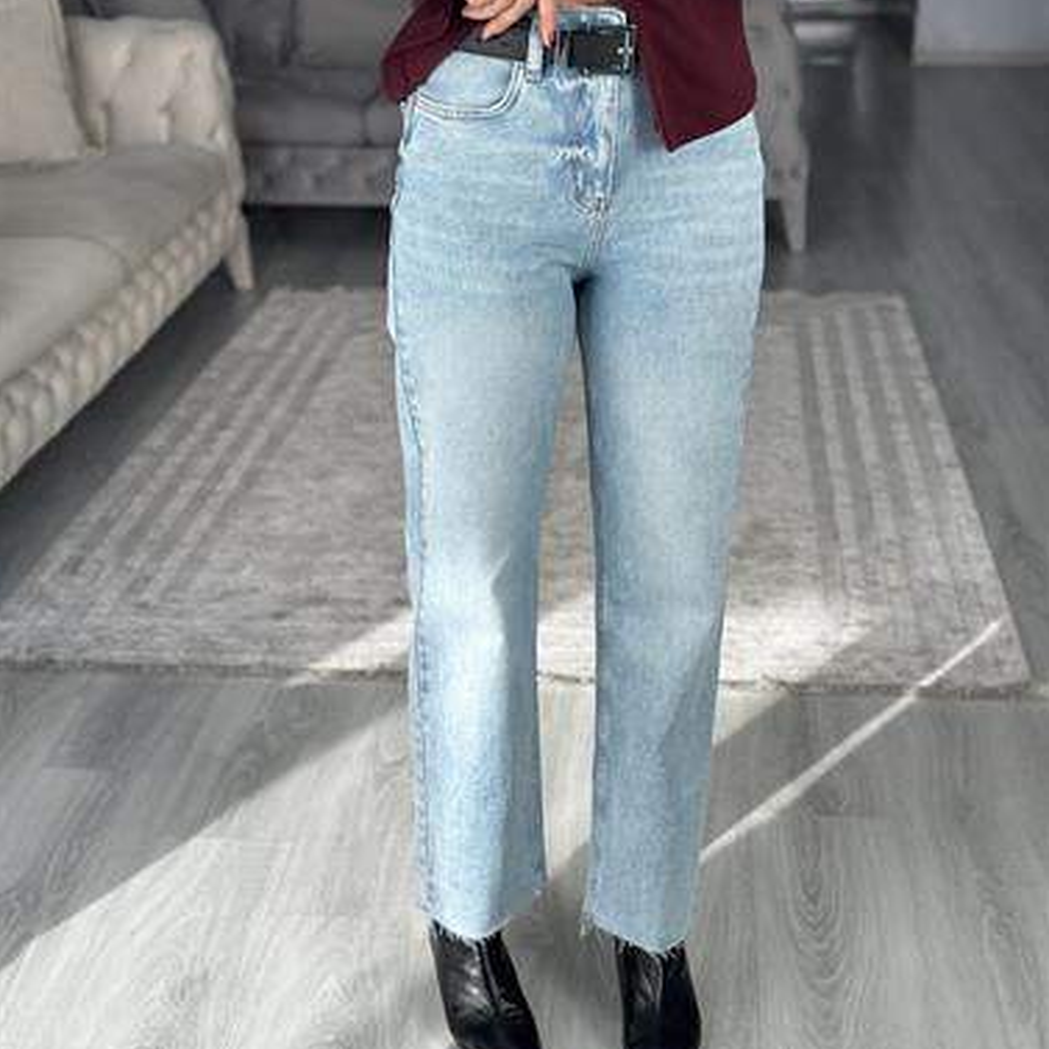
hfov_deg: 30.0
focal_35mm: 57
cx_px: 526
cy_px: 593
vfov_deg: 30.0
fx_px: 1954
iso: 80
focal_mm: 6.86
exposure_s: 1/238
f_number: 1.78
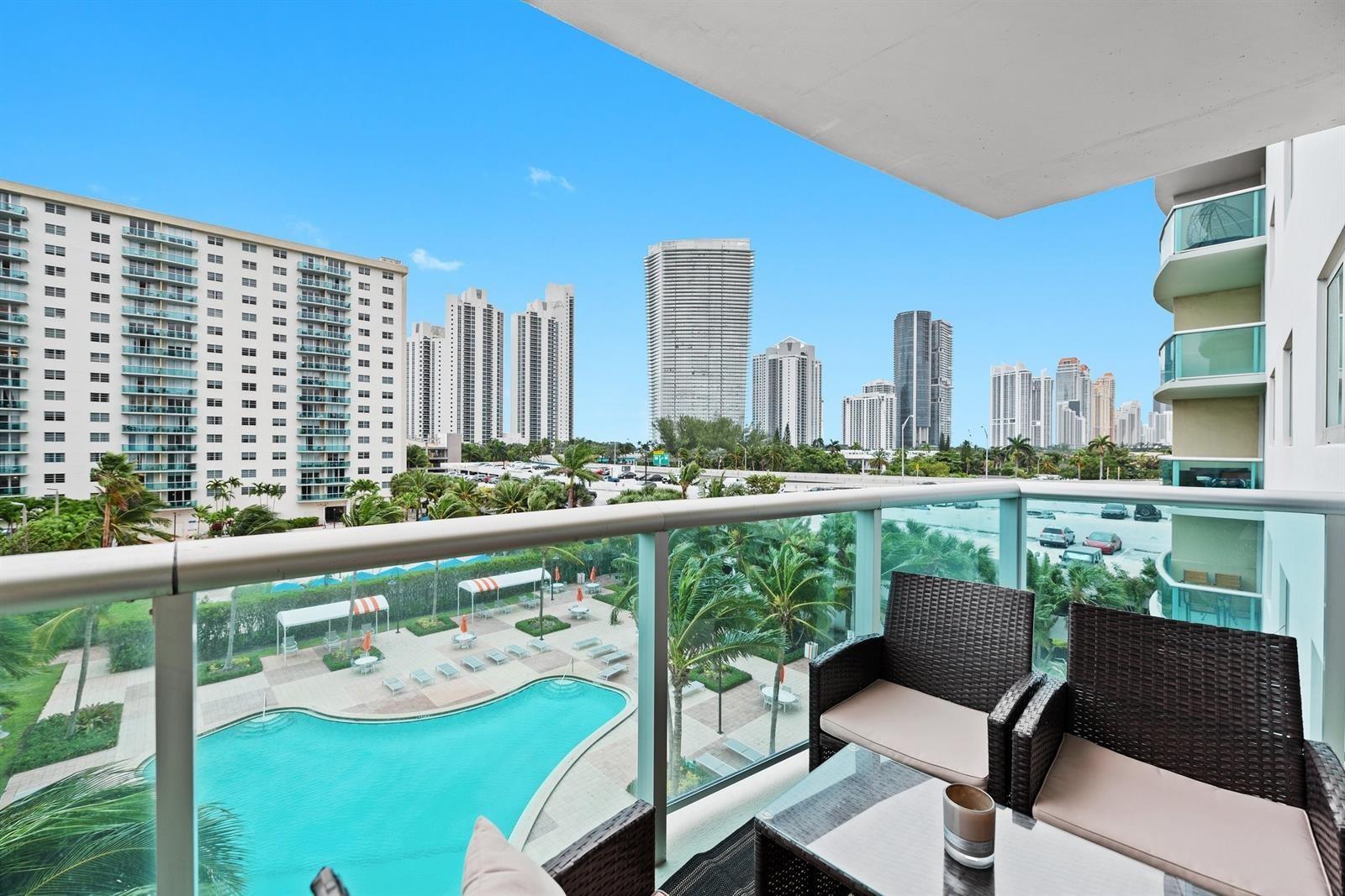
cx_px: 672
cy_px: 448
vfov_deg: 81.2
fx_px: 523
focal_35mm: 14
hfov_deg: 104.2
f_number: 4.5
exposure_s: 1/80
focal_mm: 14
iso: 100
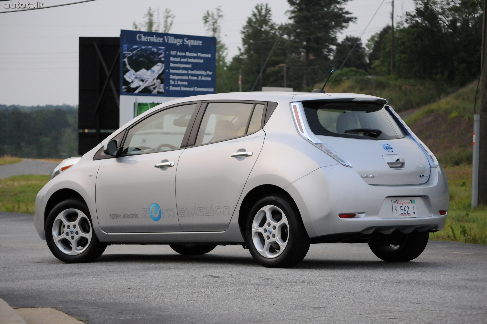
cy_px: 162
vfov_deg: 12.1
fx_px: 1520
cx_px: 244
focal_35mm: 112
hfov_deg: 18.2
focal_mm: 75
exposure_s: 1/1250
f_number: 4.5
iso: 2000
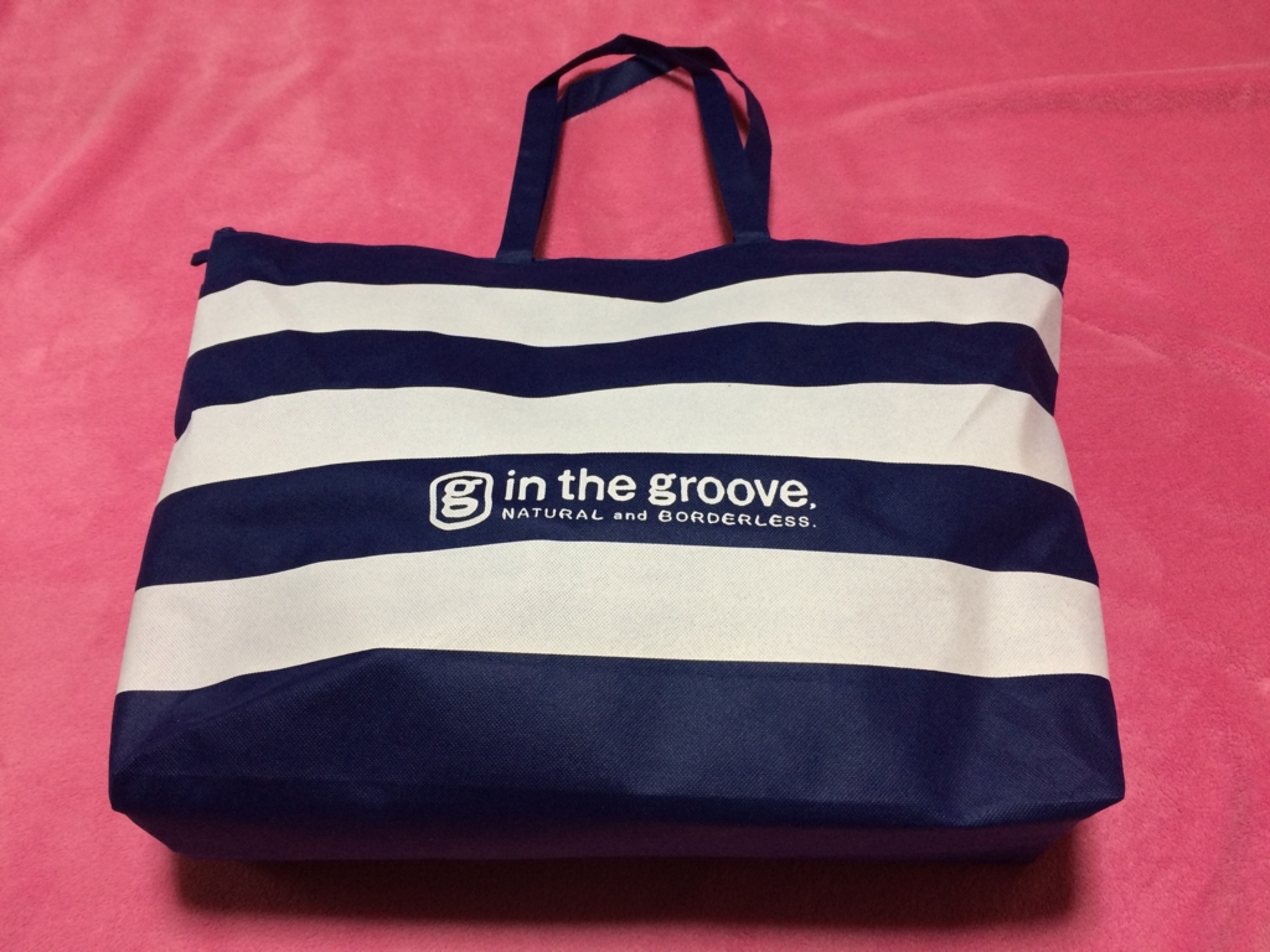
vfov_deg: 48.2
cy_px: 476
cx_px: 635
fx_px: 1064
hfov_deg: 61.7
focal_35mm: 29
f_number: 2.2
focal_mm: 4.15
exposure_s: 1/33
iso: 125
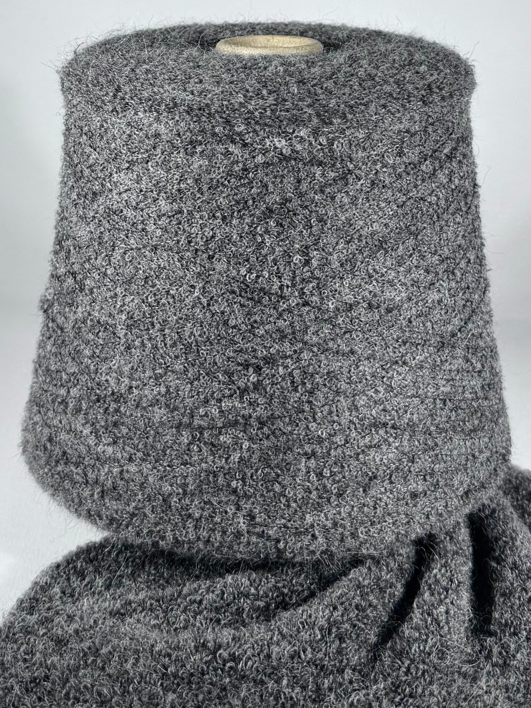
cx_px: 266
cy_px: 354
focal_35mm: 24
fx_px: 491
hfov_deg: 56.8
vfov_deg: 71.6
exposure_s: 1/3584
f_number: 1.78
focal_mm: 6.76
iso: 80
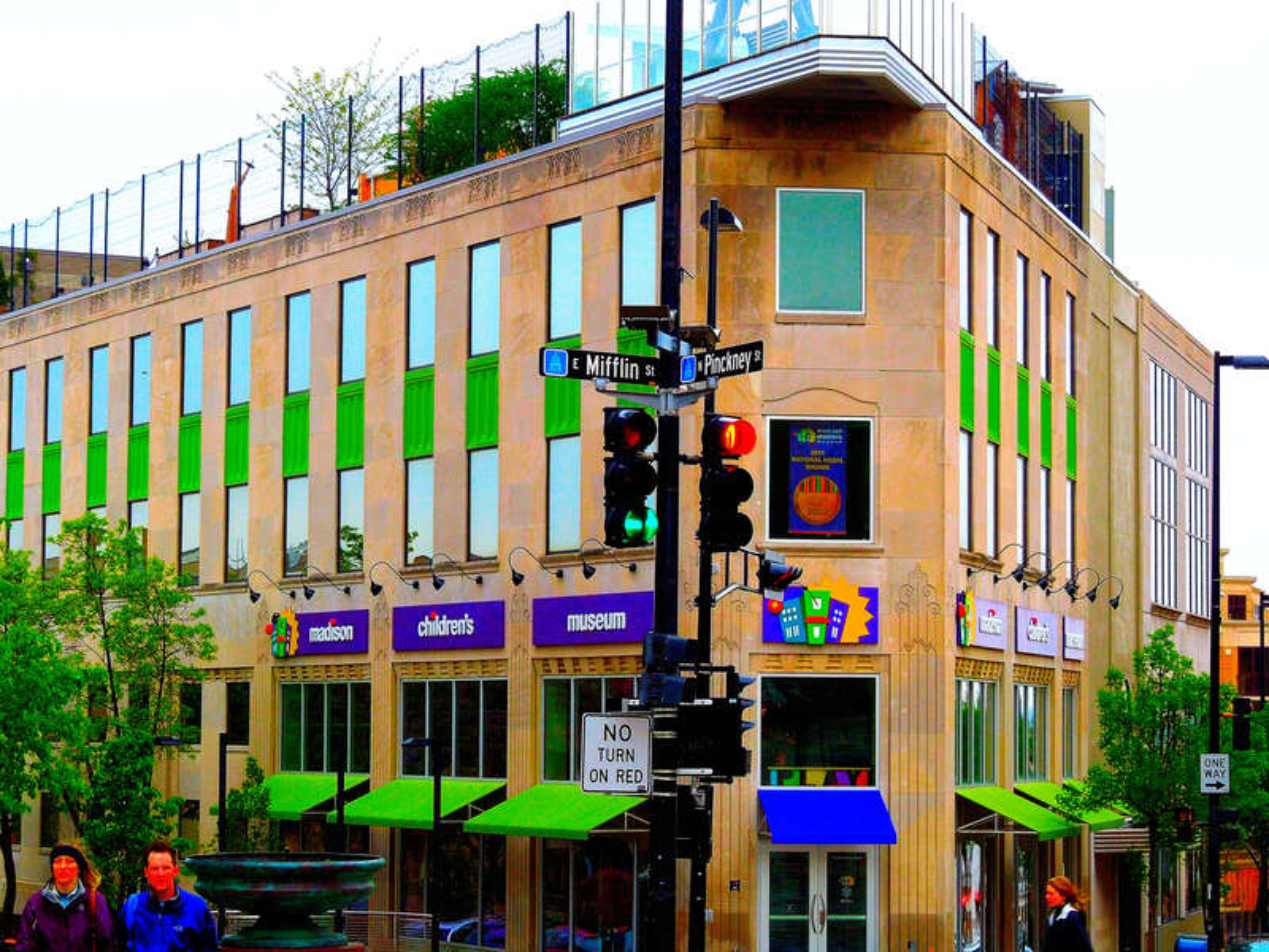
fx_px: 3263
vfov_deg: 16.6
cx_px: 634
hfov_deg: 22.0
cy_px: 476
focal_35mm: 89
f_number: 4.6
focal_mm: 16
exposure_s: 1/60
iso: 250
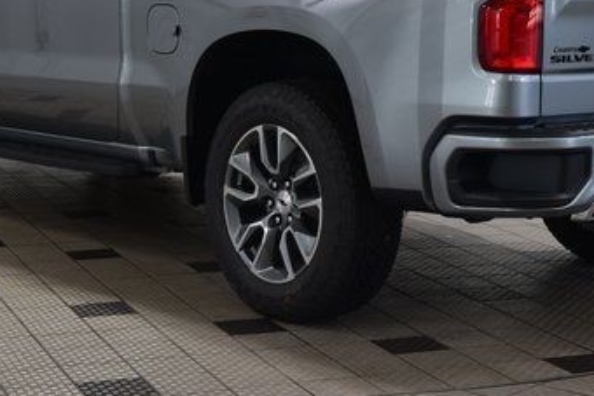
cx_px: 327
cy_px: 29
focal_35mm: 96
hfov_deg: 21.2
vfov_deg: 14.1
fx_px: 1585
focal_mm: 34
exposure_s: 1/20
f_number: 6.3
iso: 400
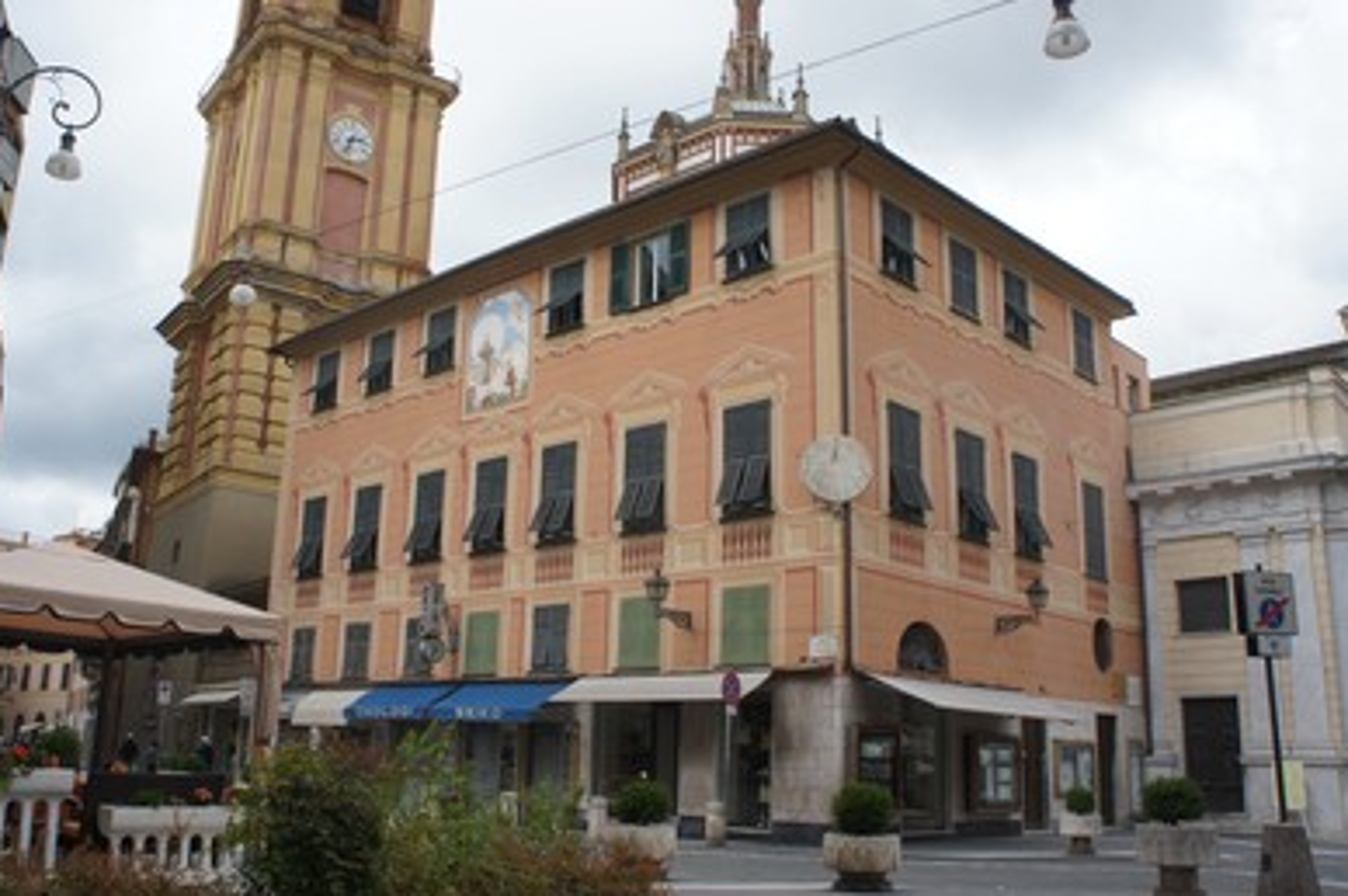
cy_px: 445
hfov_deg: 58.6
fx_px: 1197
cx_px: 594
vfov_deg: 41.0
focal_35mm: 32
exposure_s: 1/250
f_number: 7.1
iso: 200
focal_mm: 18
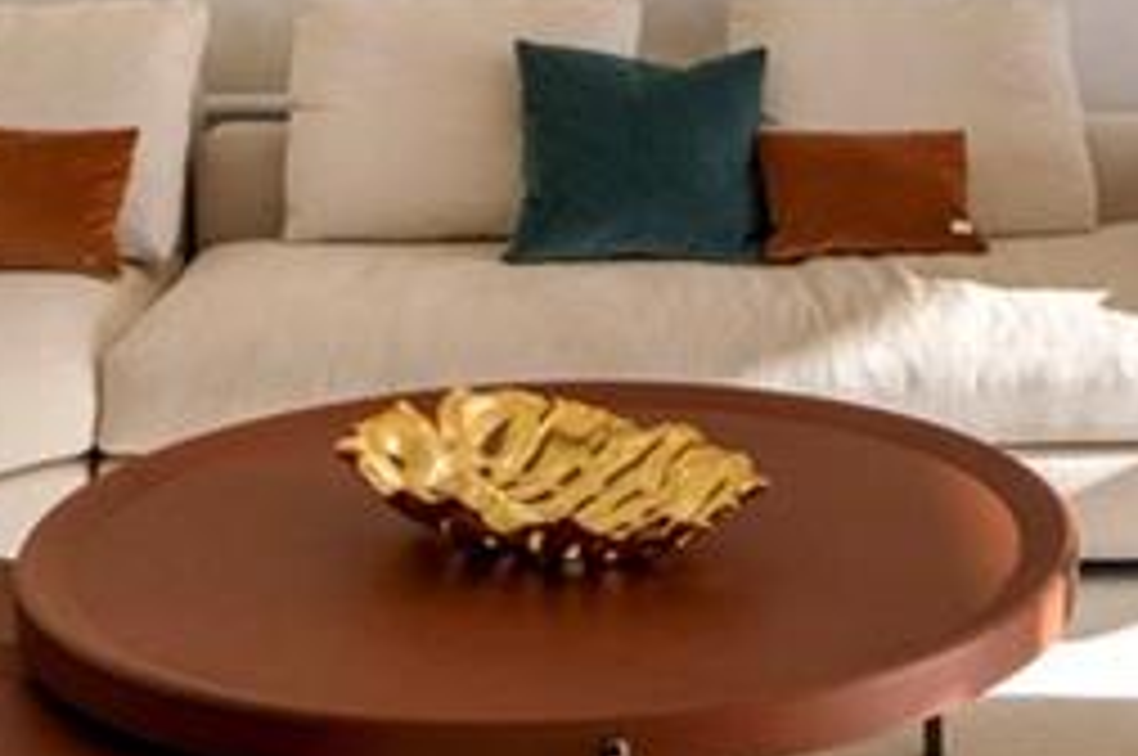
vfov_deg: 16.7
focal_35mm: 76
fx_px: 2399
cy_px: -284
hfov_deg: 26.5
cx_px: 760
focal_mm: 12
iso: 250
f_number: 11
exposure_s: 1/25
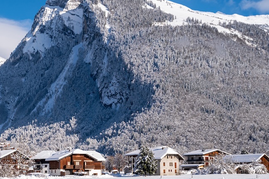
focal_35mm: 75
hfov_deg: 26.6
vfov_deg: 18.1
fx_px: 560
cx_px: 57
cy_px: 79
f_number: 8
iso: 50
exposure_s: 1/250
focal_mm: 46
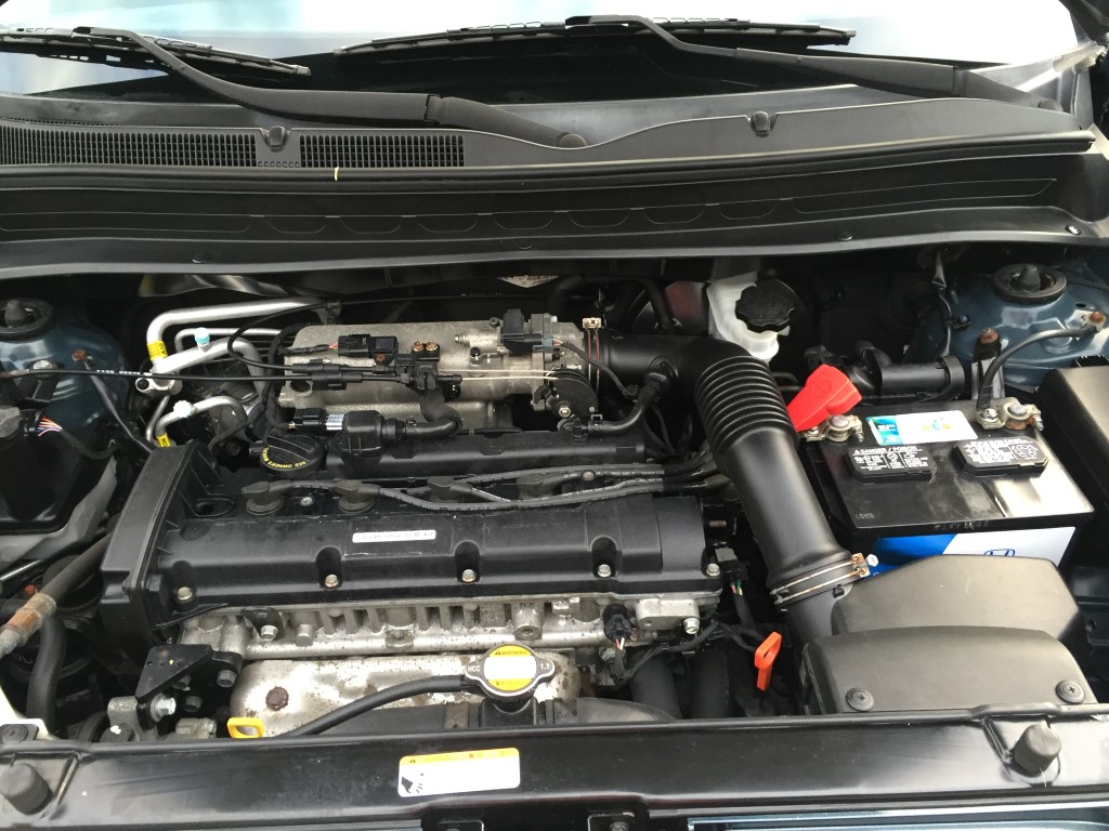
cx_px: 554
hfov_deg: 61.7
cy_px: 416
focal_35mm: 29
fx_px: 929
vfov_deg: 48.2
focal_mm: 4.15
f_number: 2.2
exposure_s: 1/30
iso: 40
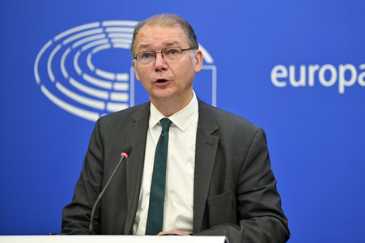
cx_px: 182
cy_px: 122
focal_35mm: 145
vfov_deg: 9.4
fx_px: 1469
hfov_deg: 14.2
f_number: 2.8
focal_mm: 145
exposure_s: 1/160
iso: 640
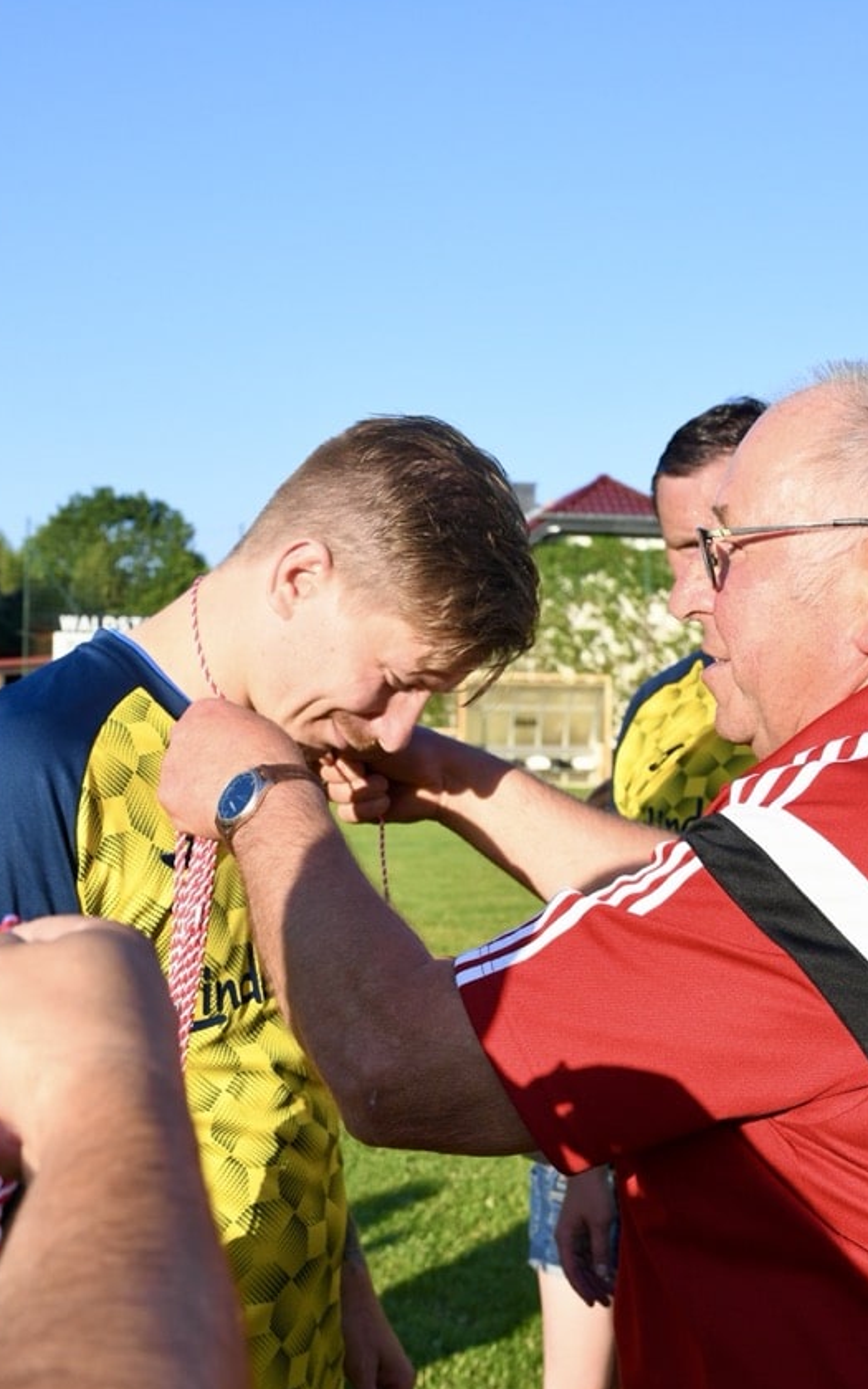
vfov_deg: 34.5
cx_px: 451
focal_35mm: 59
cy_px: 700
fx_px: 2233
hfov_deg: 22.0
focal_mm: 38
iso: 1250
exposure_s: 1/1600
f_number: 8
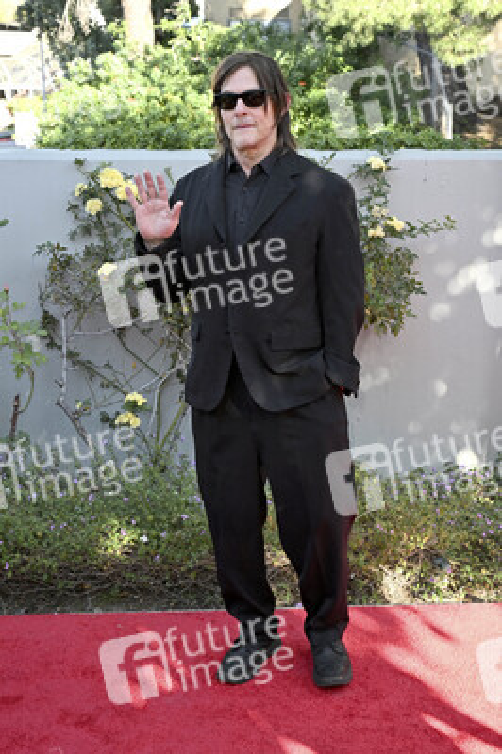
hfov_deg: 33.3
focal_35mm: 40
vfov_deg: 48.5
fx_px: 838
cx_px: 251
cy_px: 377
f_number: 5.6
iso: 640
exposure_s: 1/320
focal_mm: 40
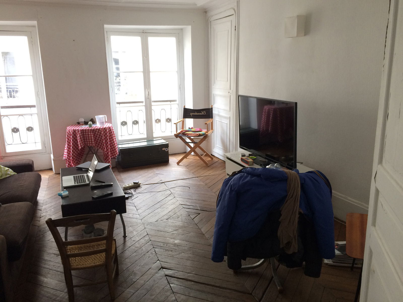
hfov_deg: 61.7
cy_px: 151
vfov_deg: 48.2
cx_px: 202
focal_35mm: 29
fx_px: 338
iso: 125
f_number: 2.2
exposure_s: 1/33
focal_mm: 4.15
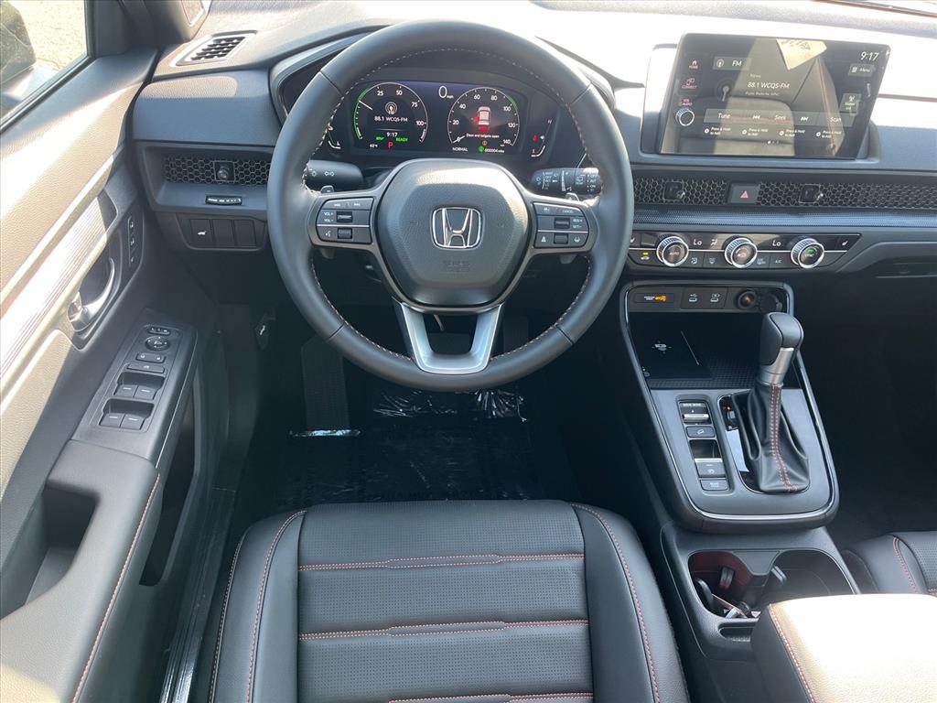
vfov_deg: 53.1
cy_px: 352
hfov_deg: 67.3
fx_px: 704
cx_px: 468
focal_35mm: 26
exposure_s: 1/108
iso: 125
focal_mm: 5.1
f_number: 1.6
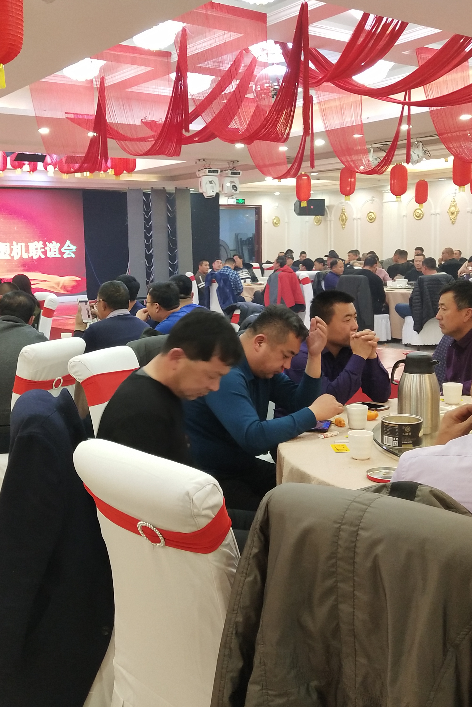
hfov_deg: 31.6
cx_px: 149
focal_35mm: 42
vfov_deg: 46.4
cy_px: 353
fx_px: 826
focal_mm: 3.95
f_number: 1.8
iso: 279
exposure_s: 1/50
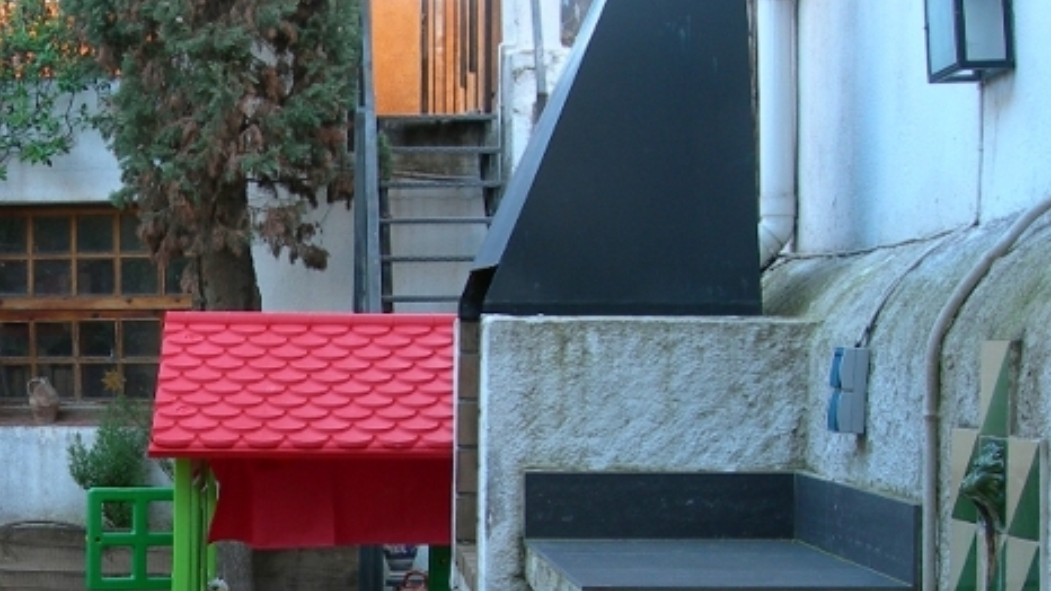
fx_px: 2229
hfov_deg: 25.8
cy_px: 554
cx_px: 144
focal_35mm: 80
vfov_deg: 14.9
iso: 50
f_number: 2.8
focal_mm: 7.8
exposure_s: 1/40
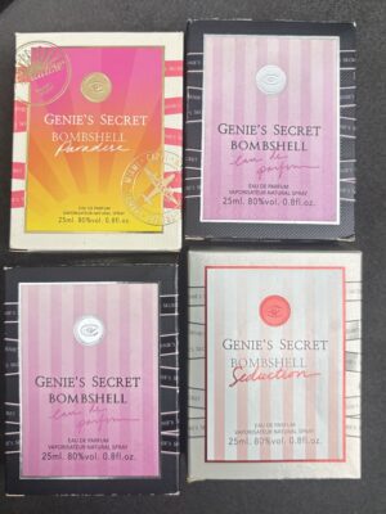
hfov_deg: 53.1
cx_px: 193
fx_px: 387
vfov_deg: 67.3
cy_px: 257
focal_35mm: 26
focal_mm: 5.96
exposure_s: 1/60
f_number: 1.6
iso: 160
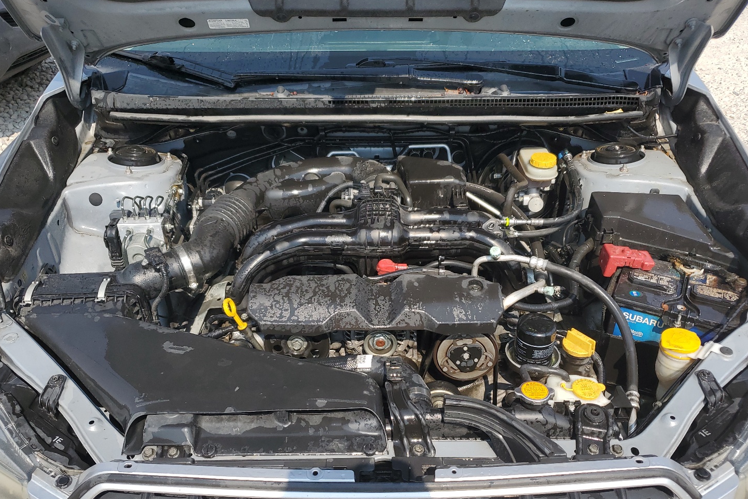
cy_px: 282
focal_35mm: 30
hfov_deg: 61.9
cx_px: 368
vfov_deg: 43.5
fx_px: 623
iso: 50
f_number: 1.5
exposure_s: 1/2000
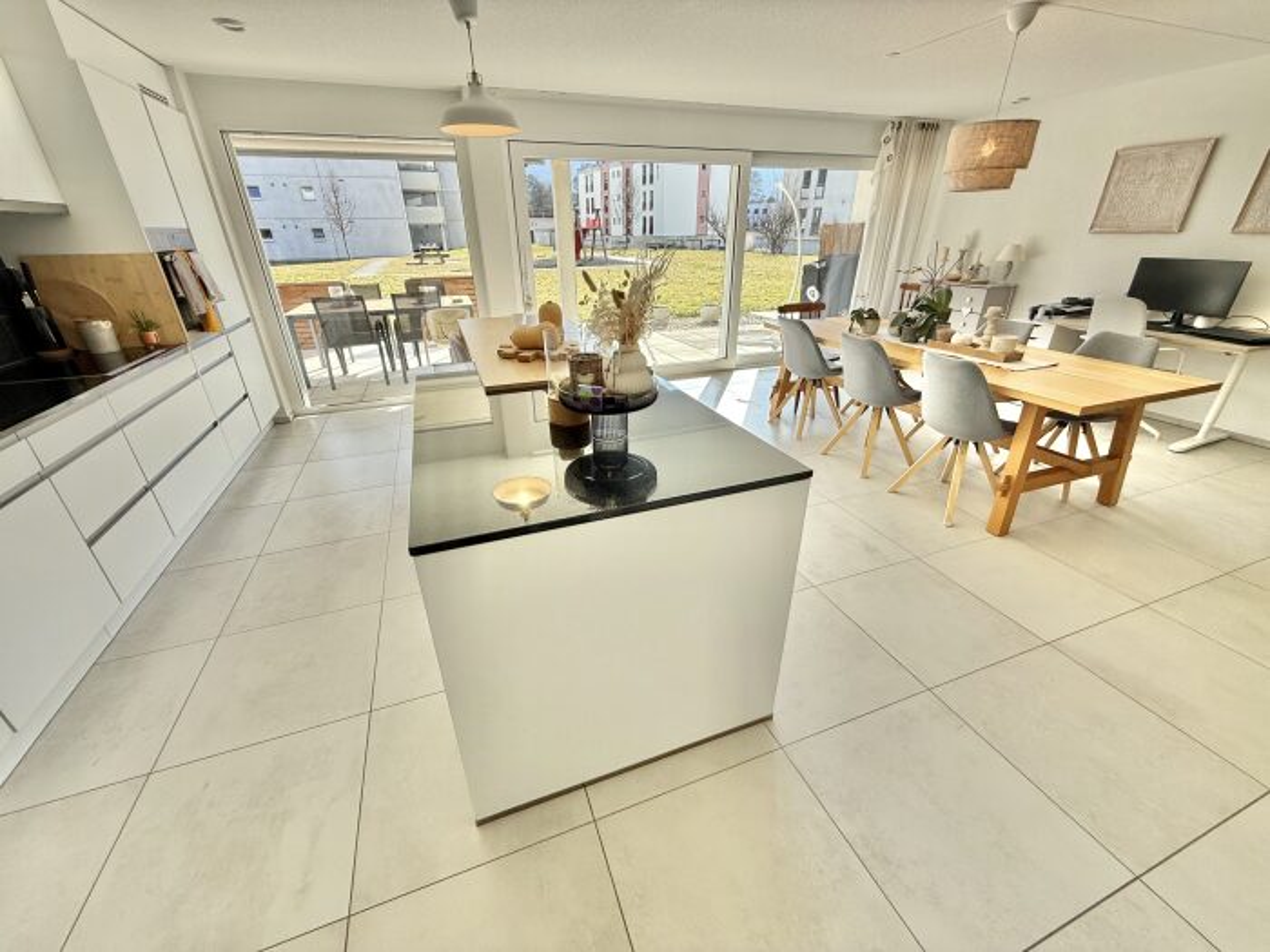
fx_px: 514
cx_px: 635
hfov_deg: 102.1
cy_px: 476
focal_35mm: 14
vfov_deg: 85.7
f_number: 2.2
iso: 64
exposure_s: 1/328
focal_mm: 2.22
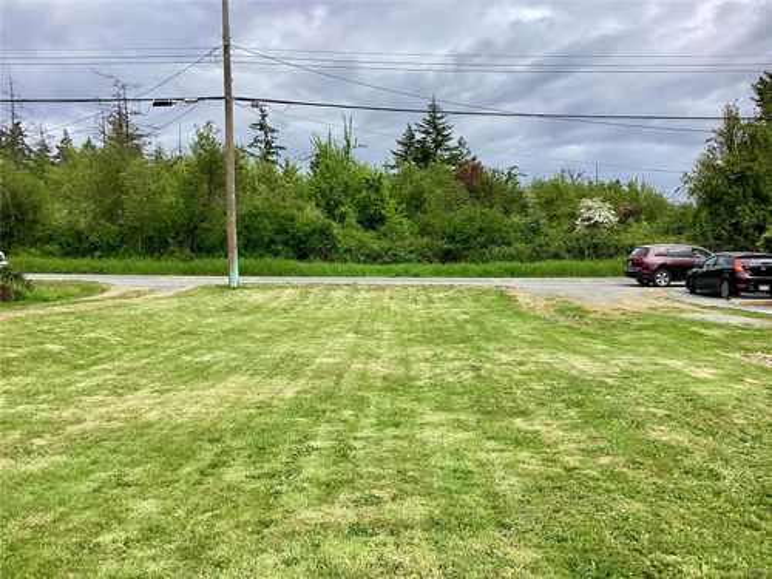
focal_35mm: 31
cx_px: 386
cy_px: 290
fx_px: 691
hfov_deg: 58.4
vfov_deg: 45.4
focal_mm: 3.3
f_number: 2.4
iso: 25
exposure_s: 1/1148
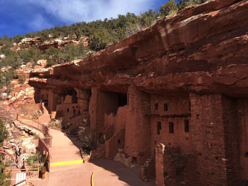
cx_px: 124
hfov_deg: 61.7
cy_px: 93
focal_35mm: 29
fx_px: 208
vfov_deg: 48.2
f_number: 2.2
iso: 25
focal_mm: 4.15
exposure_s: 1/905
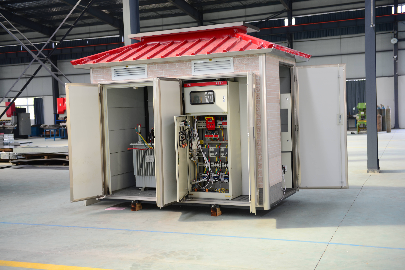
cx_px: 202
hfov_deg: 43.6
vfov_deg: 29.9
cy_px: 135
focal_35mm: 45
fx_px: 506
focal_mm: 45
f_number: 2.8
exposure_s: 1/30
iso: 100
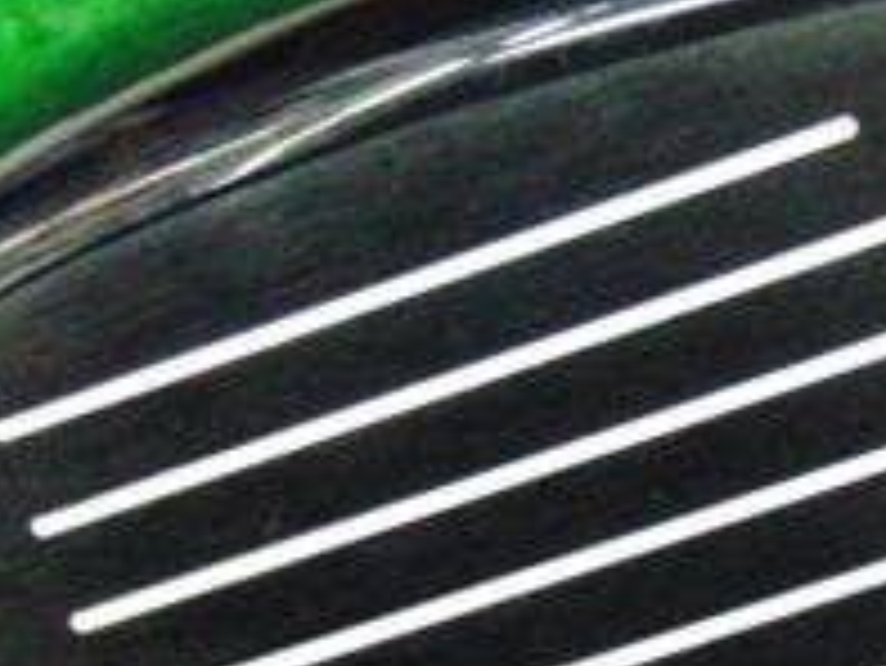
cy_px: 392
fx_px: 3073
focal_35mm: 120
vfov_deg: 12.4
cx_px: 1003
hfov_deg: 15.9
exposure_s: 1/160
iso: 3200
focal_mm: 6.42
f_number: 3.6
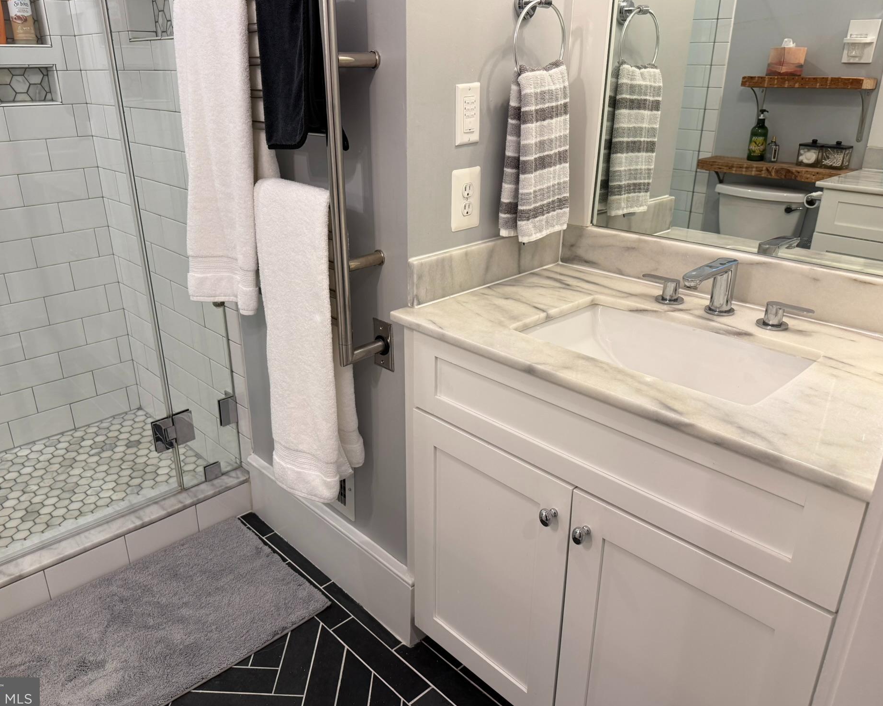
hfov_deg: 66.0
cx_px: 410
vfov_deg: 54.9
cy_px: 349
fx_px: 679
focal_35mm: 26
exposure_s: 1/120
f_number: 1.78
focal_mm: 6.76
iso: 160
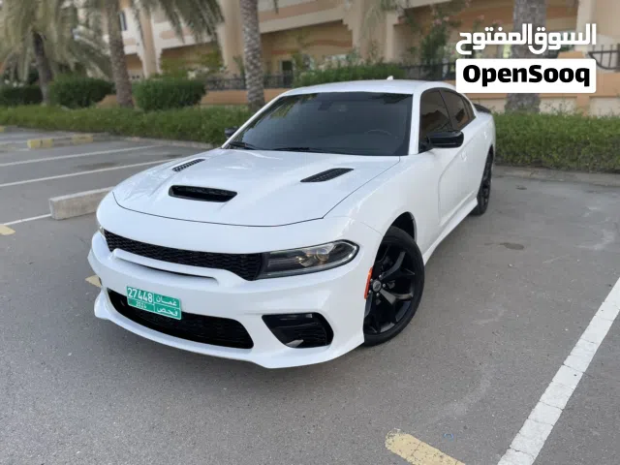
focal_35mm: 26
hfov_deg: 67.3
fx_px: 466
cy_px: 232
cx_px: 310
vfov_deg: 53.1
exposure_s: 1/940
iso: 50
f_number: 1.6
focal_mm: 4.2
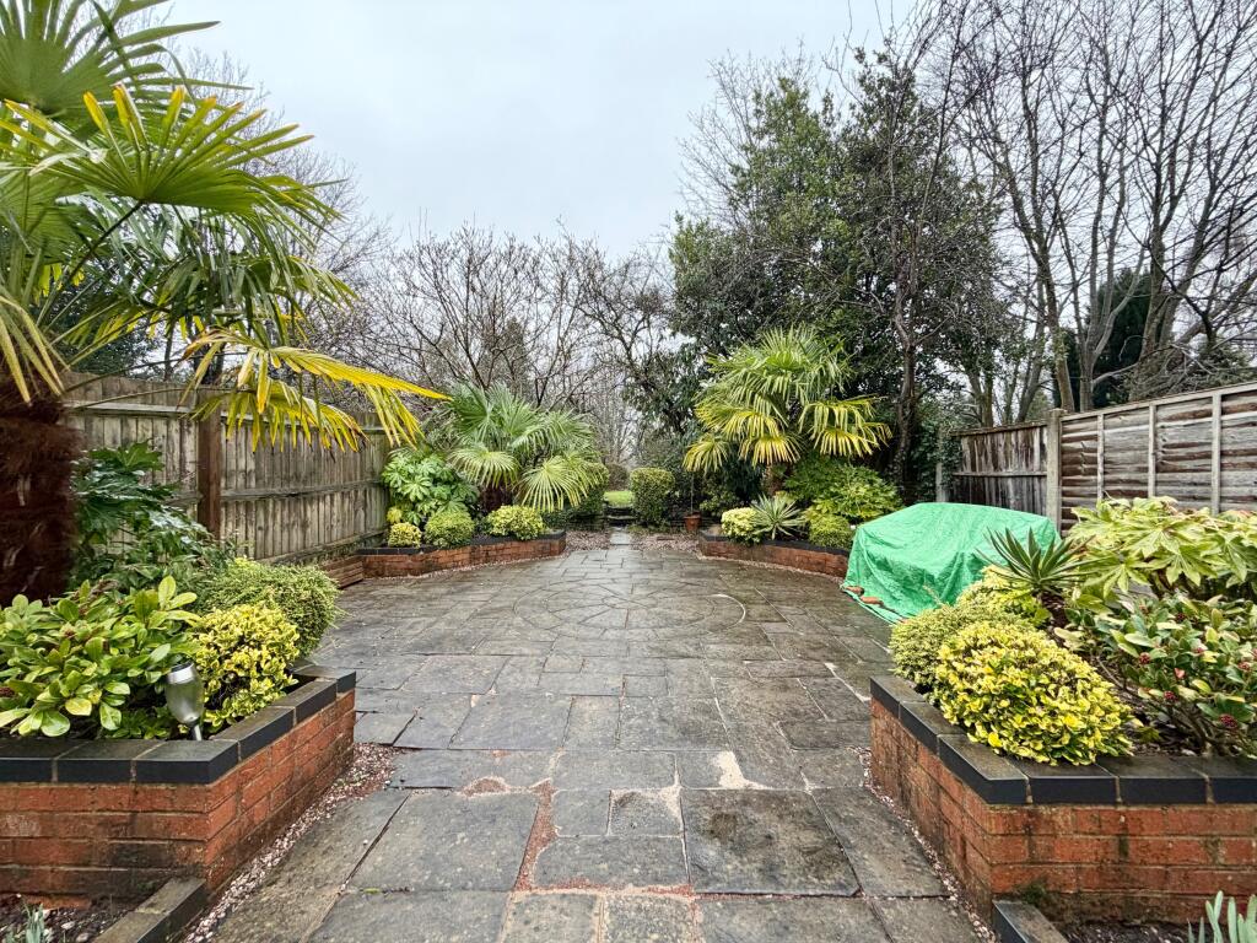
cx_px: 628
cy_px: 472
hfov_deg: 102.1
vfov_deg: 85.7
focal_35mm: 14
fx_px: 508
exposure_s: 1/121
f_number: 2.2
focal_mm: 2.22
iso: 125
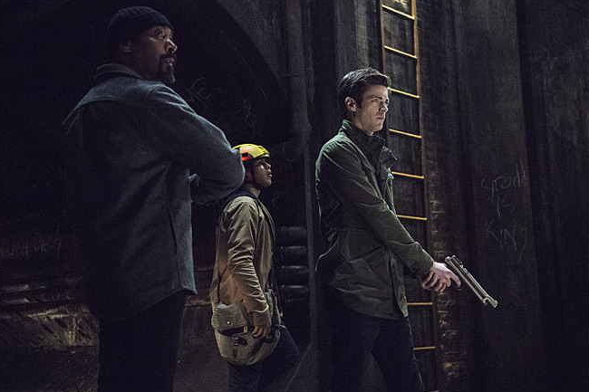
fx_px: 785
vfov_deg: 28.1
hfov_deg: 41.1
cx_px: 291
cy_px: 206
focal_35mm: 48
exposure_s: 1/60
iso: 8063
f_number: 2.8
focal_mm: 40
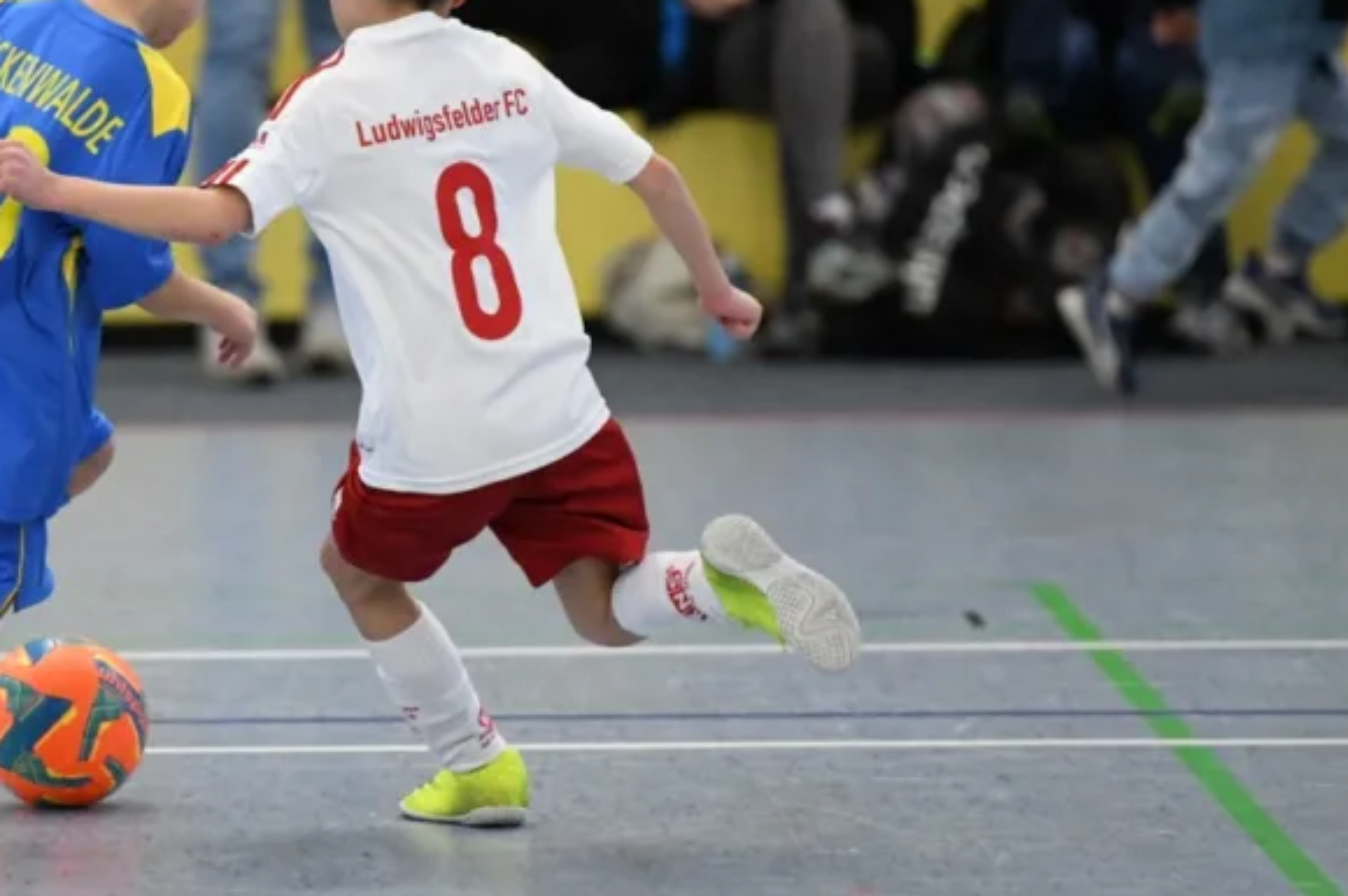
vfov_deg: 3.9
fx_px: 13244
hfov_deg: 5.8
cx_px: 312
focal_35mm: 354
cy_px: 282
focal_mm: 200
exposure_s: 1/1250
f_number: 2.8
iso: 8000
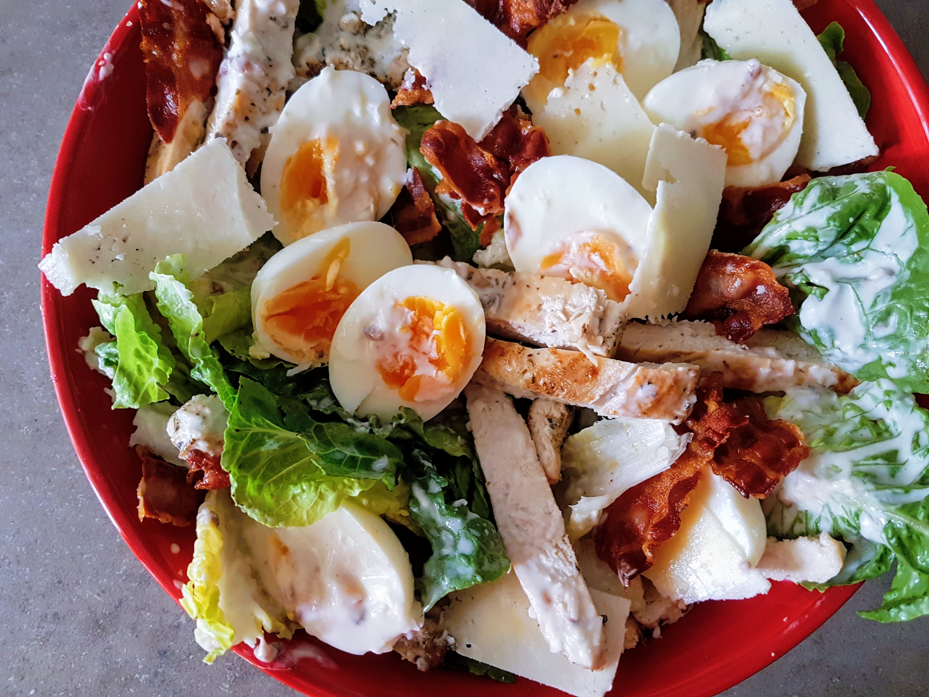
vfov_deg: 53.1
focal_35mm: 26
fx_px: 698
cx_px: 464
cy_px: 348
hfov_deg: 67.3
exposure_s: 1/33
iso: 160
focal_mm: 4.2
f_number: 1.7
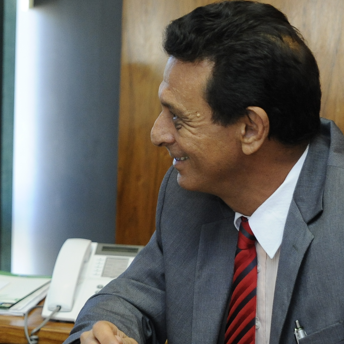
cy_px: 228
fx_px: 2091
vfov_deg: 9.4
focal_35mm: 186
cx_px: -54
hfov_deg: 9.3
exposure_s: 1/160
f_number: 3.5
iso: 2500
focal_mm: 65
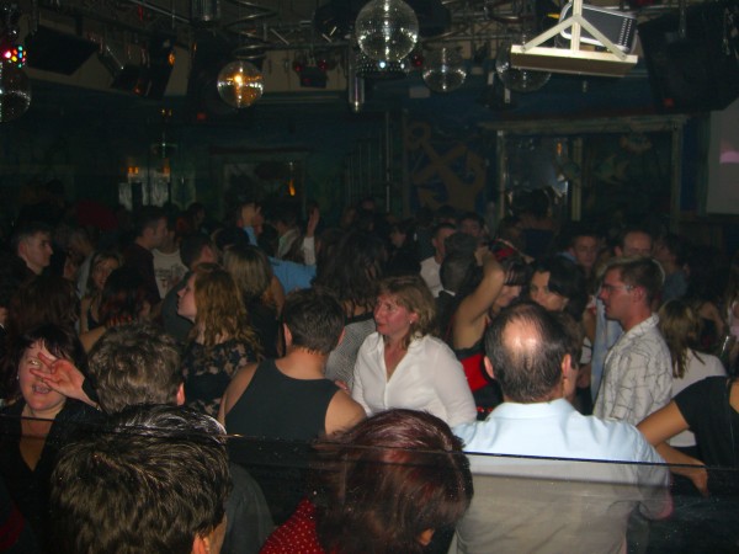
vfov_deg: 37.7
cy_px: 277
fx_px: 811
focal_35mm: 38
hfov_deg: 49.0
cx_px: 370
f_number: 2.8
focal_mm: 7.9
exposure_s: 1/60
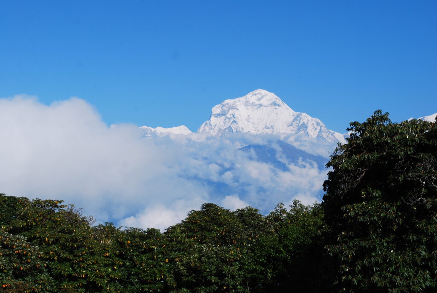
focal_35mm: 69
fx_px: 839
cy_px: 146
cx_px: 218
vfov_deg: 19.8
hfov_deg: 29.2
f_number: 9
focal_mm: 46
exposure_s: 1/320
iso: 100
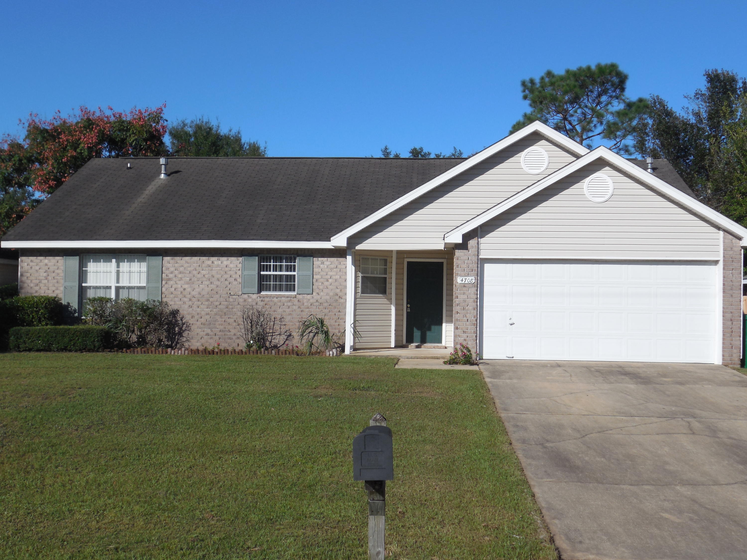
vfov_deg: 32.9
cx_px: 374
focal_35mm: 44
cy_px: 280
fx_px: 950
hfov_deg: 42.9
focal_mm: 7.8
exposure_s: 1/1250
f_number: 4.5
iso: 125
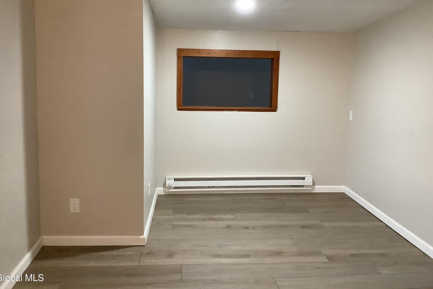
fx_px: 397
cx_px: 216
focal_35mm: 33
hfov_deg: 57.2
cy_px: 127
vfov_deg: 39.9
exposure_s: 1/50
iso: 250
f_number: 2.4
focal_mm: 3.3
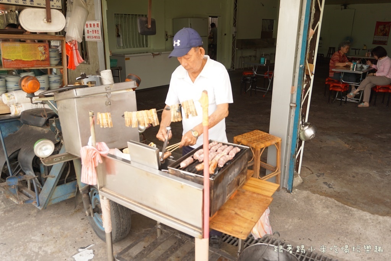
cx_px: 196
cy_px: 130
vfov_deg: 43.6
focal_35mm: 30
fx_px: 326
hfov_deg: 61.9
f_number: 4
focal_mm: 20
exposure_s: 1/160
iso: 125
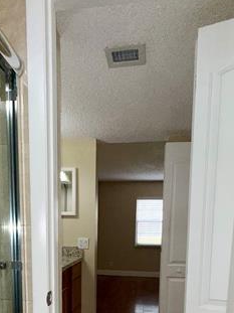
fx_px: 244
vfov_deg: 58.9
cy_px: 262
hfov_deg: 51.3
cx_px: 106
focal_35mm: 27
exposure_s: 1/122
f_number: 2.2
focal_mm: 2.22
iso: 80
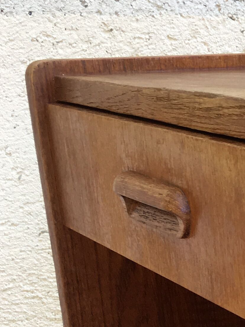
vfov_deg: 17.2
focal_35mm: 106
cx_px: 410
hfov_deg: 12.9
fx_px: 1001
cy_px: 453
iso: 32
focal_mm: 4.15
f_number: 2.2
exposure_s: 1/100
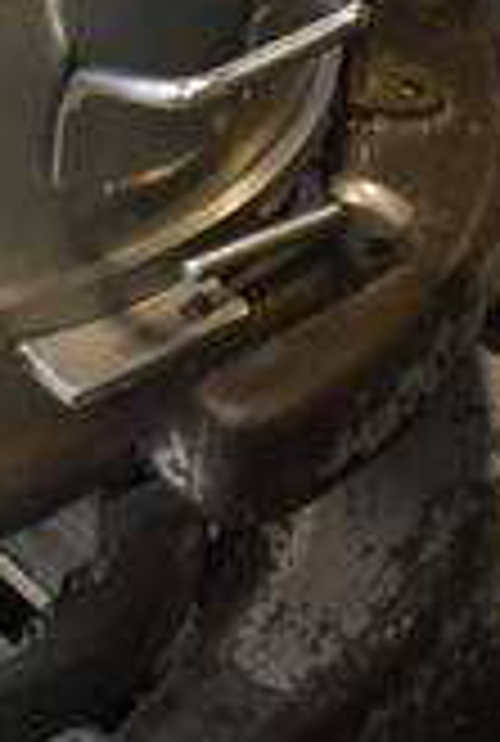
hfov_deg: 9.3
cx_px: 135
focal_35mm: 149
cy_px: -726
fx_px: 3085
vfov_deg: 12.2
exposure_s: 1/125
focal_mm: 18
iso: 1000
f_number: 3.5
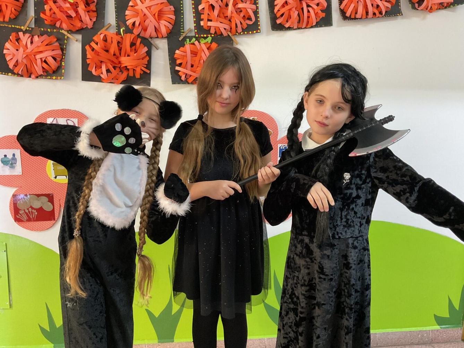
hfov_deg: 61.7
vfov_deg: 48.2
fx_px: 389
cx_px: 232
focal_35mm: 29
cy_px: 174
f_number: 1.8
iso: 250
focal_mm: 3
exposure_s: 1/33
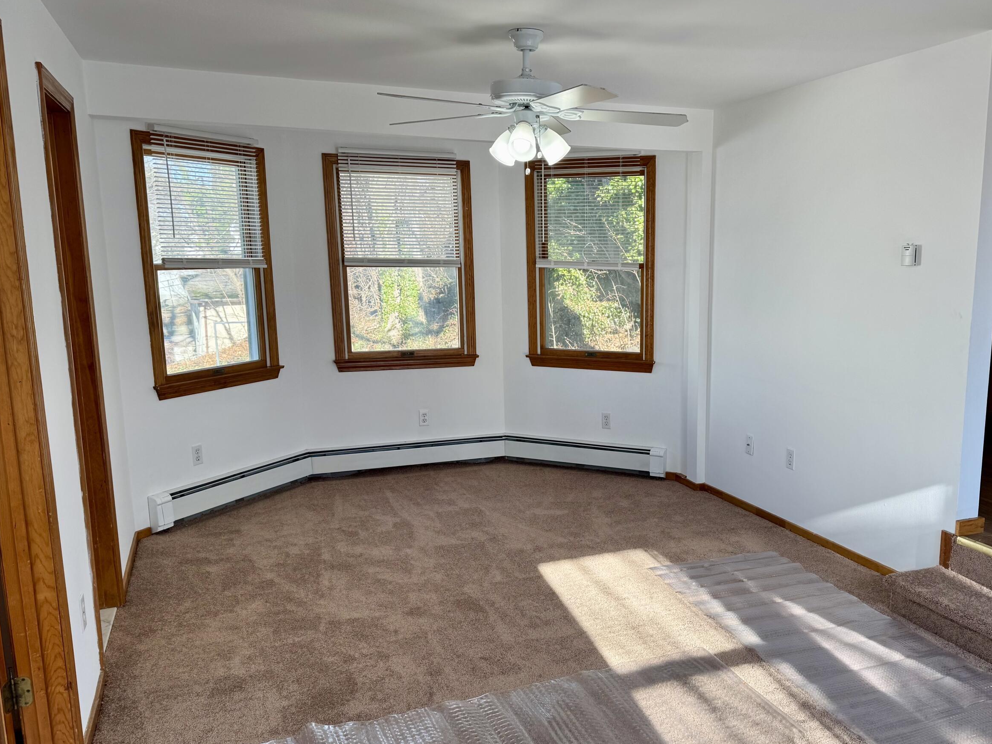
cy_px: 415
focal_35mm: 31
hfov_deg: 57.7
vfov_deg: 45.4
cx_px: 616
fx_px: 888
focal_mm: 6.76
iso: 80
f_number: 1.78
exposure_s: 1/279
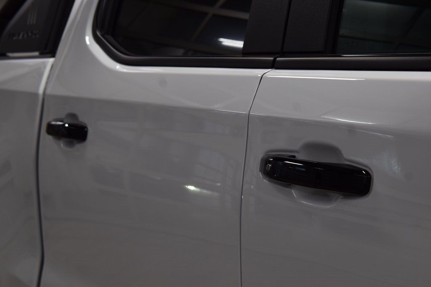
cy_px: 144
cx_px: 216
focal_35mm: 75
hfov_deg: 27.0
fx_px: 898
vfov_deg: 18.2
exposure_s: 1/30
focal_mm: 50
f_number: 7.1
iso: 400
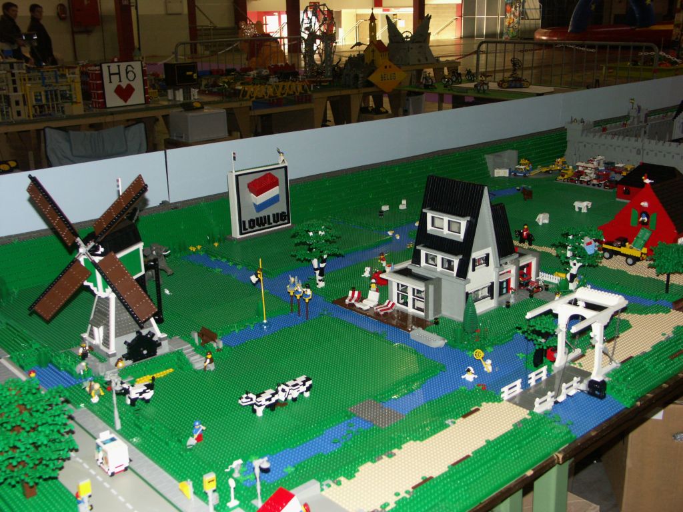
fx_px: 750
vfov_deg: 37.7
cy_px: 256
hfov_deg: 49.0
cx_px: 342
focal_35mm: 38
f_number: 2.8
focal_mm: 9.7
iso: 200
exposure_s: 1/50
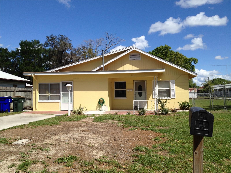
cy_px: 86
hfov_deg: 52.6
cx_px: 116
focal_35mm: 35
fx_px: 234
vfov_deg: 40.7
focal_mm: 4.28
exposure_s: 1/2208
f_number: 2.4
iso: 64
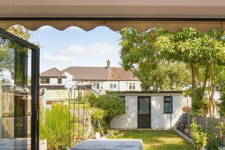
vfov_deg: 37.3
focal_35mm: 35
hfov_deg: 53.2
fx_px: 219
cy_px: 104
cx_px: 153
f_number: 8
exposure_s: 1/60
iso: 125
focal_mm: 13
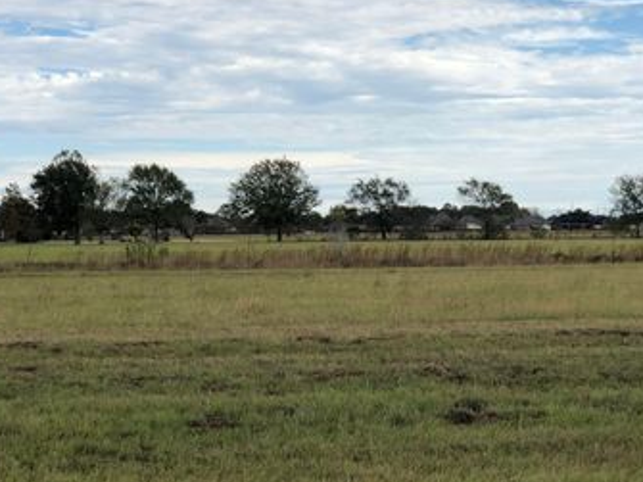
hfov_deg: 23.0
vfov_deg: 17.3
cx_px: 363
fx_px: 1578
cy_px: 289
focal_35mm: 85
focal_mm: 6.6
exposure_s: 1/838
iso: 20
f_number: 2.8
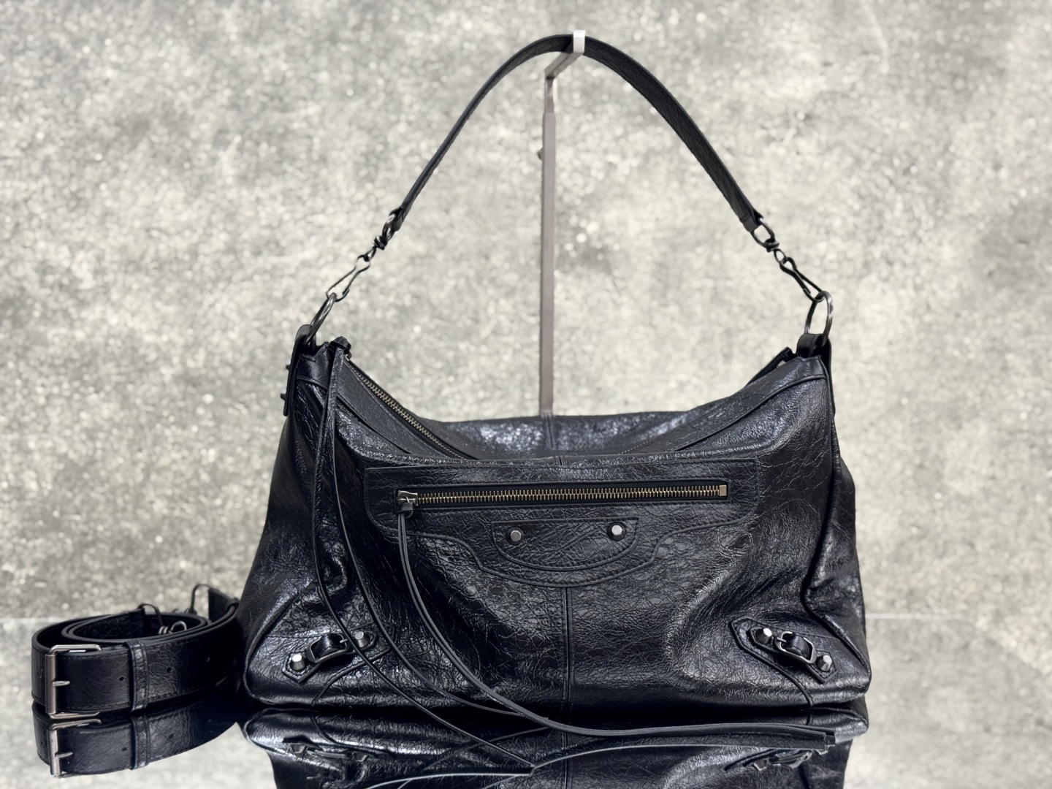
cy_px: 394
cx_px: 526
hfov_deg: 39.7
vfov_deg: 30.3
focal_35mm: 48
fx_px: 1459
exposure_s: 1/50
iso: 200
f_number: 1.78
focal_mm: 6.76
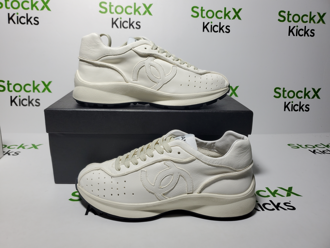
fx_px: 248
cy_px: 124
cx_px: 165
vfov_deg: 53.1
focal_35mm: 26
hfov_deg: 67.3
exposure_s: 1/629
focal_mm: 4.3
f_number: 1.5
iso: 50
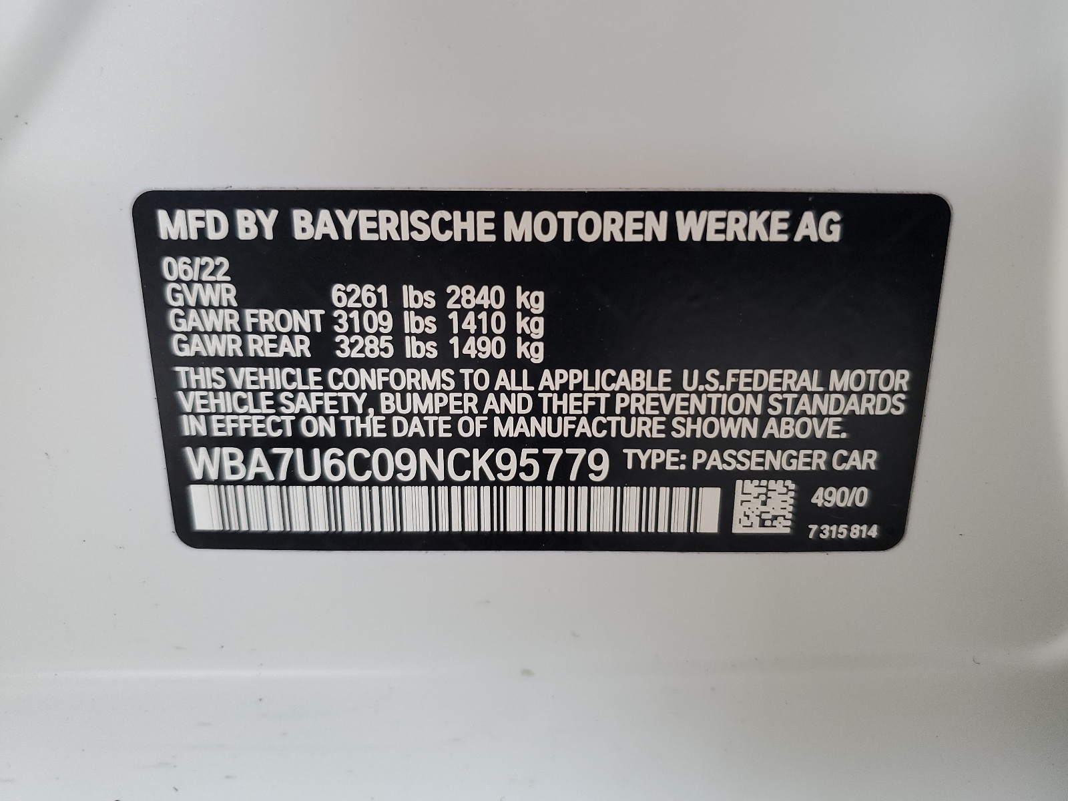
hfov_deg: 67.3
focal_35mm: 26
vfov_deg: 53.1
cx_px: 534
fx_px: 802
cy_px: 400
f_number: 1.5
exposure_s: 1/120
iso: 92
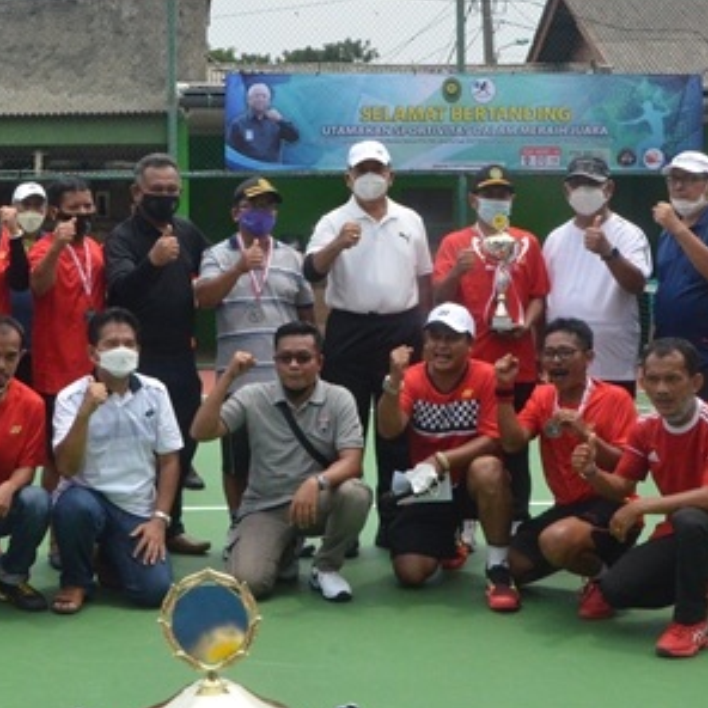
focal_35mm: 66
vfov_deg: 25.9
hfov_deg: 25.8
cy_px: 213
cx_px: 184
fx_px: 1527
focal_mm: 24
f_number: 14
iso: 2000
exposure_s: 1/800
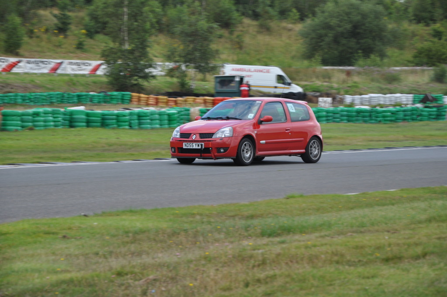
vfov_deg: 8.7
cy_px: 148
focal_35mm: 158
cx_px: 224
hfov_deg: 13.1
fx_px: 1953
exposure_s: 1/250
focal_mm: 105
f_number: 8
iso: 200
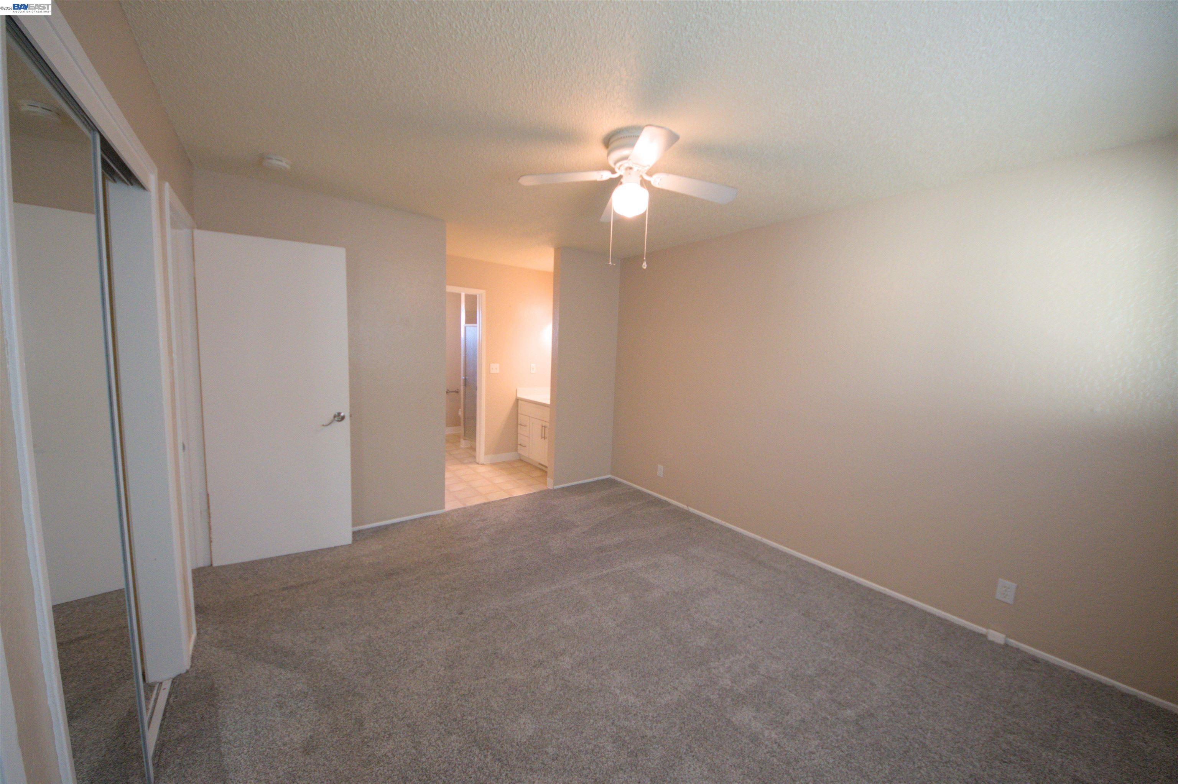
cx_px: 589
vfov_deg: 89.9
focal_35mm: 12
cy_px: 392
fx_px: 392
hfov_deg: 112.6
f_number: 4.5
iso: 1800
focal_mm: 8
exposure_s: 1/125
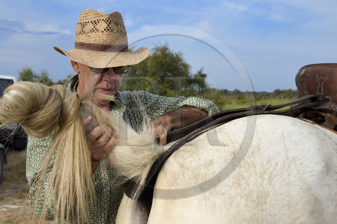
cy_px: 112
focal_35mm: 48
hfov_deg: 41.1
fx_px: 449
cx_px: 168
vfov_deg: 28.1
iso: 200
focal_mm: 48
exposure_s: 1/250
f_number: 10
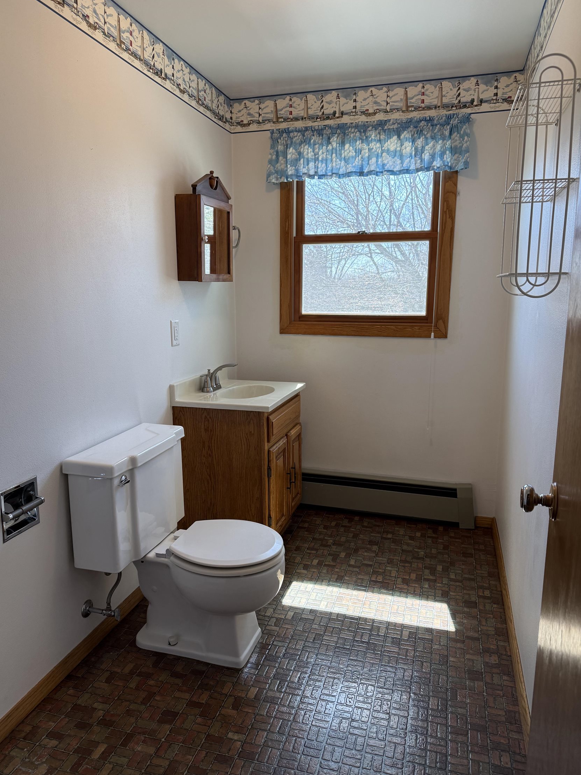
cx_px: 280
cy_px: 383
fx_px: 559
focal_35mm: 25
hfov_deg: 54.9
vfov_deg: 69.4
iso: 160
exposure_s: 1/240
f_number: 1.78
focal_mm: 6.76
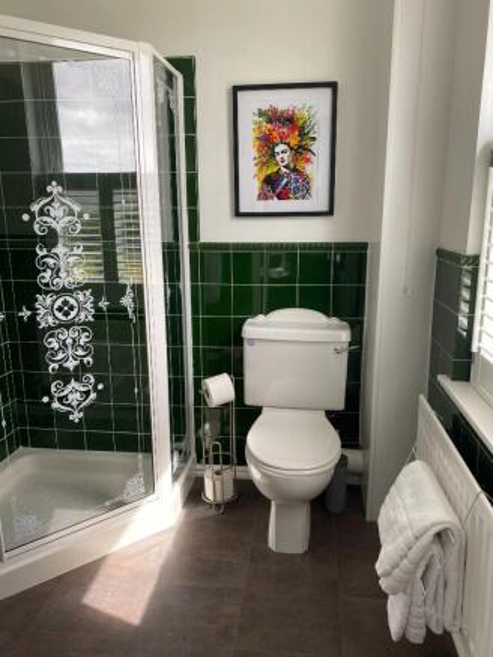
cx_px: 246
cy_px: 328
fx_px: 493
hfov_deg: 53.1
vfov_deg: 67.3
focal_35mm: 26
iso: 32
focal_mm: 4.25
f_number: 1.8
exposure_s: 1/144
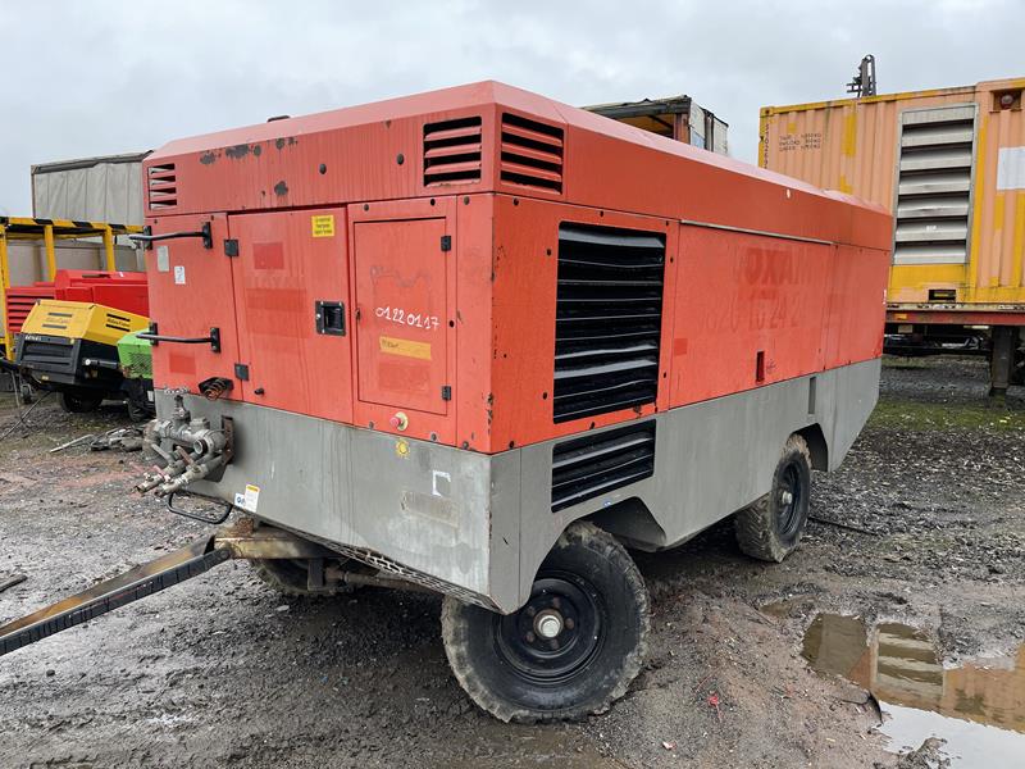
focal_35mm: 26
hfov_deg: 67.3
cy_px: 384
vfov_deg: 53.1
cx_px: 512
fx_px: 770
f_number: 1.6
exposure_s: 1/121
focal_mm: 5.1
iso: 32
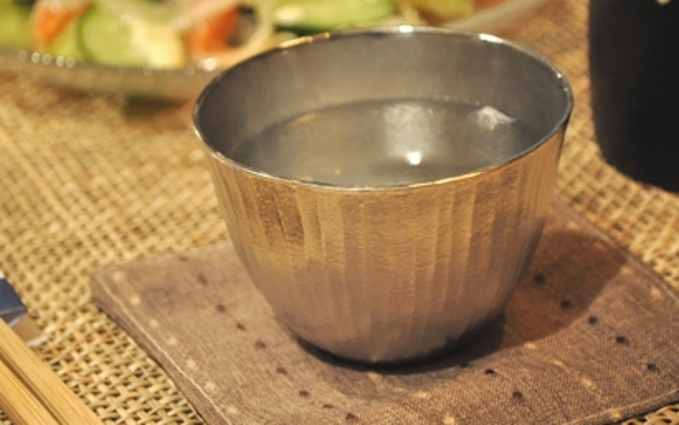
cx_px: 296
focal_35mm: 119
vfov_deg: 11.0
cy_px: 150
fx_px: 2202
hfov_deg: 17.5
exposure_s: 1/6
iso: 1600
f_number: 5.6
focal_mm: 50
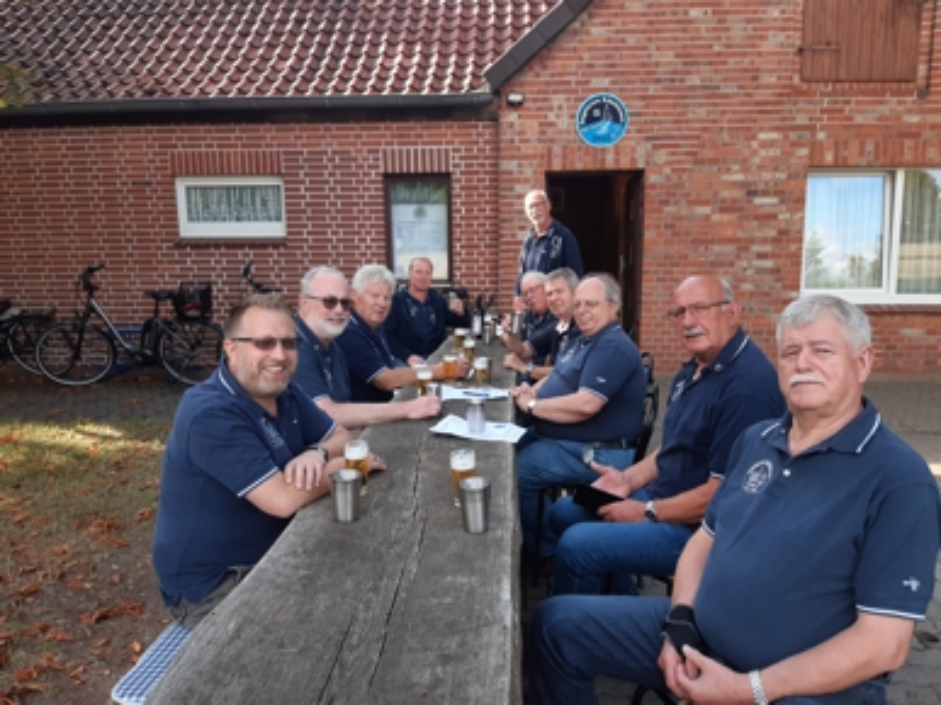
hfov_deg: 67.3
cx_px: 470
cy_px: 352
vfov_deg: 53.0
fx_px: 707
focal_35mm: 26
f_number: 1.7
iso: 40
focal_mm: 3.92
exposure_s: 1/278
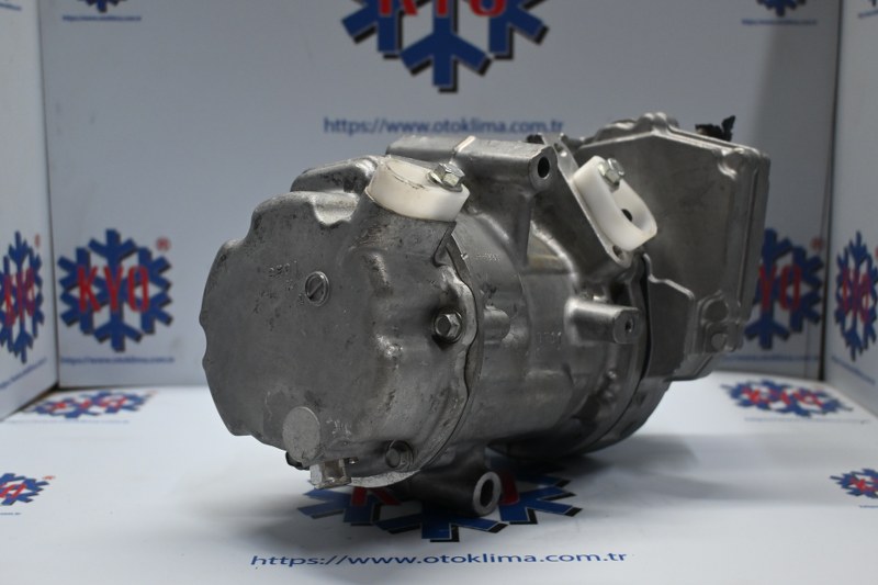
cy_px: 292
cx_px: 439
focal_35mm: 45
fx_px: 1097
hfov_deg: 43.6
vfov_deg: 29.9
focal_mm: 30
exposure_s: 1/125
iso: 1100
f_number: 4.8
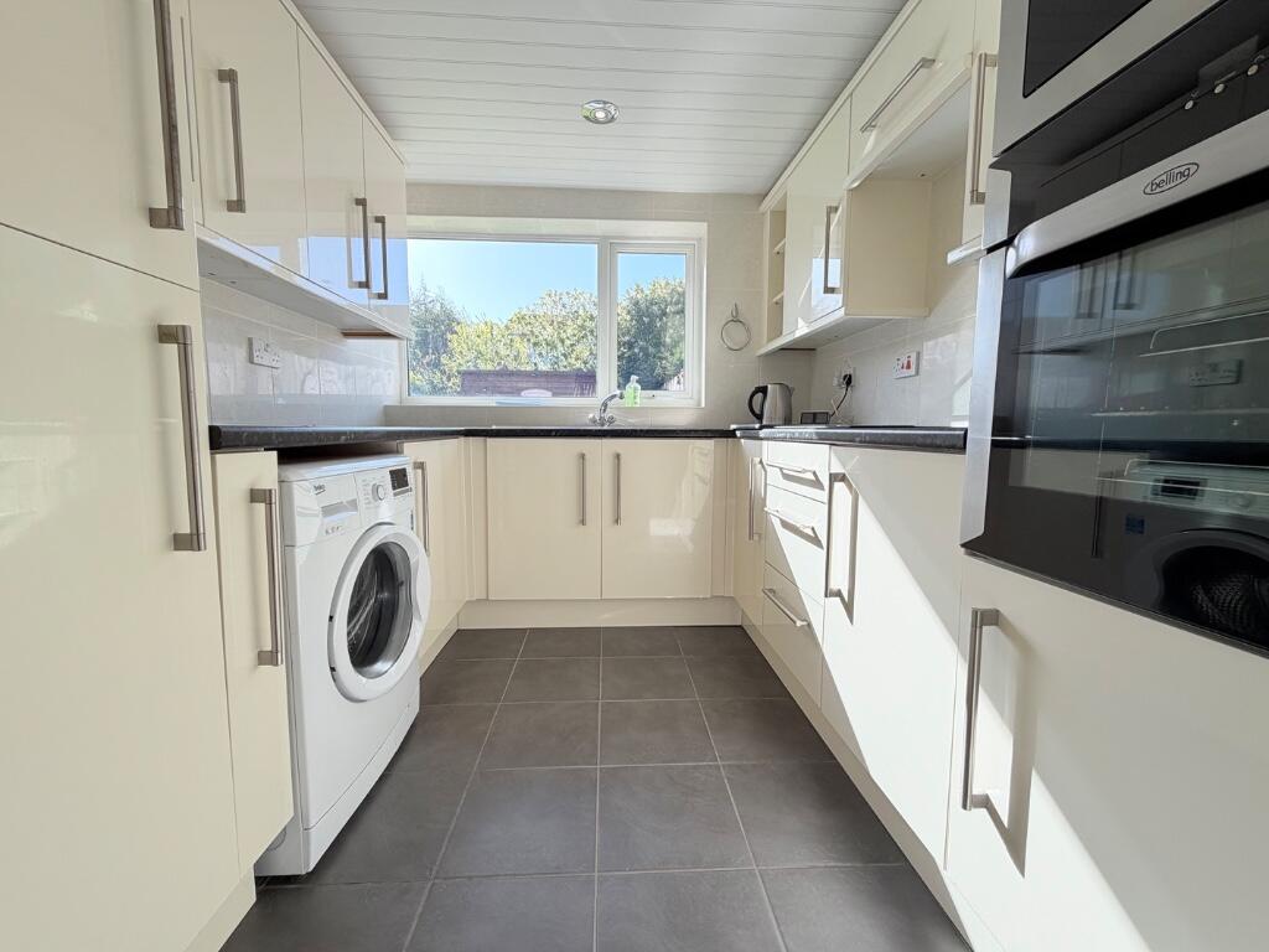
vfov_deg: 85.7
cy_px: 476
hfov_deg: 102.1
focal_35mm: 14
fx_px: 513
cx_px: 634
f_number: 2.2
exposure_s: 1/424
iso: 64
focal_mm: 2.22
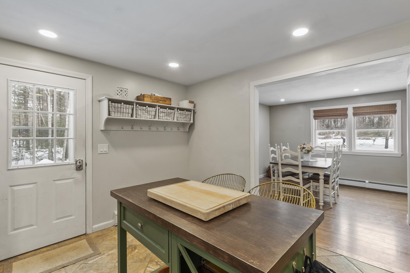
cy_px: 138
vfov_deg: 73.7
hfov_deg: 96.7
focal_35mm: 16
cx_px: 211
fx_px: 182
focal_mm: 10
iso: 320
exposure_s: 1/1.67
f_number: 8
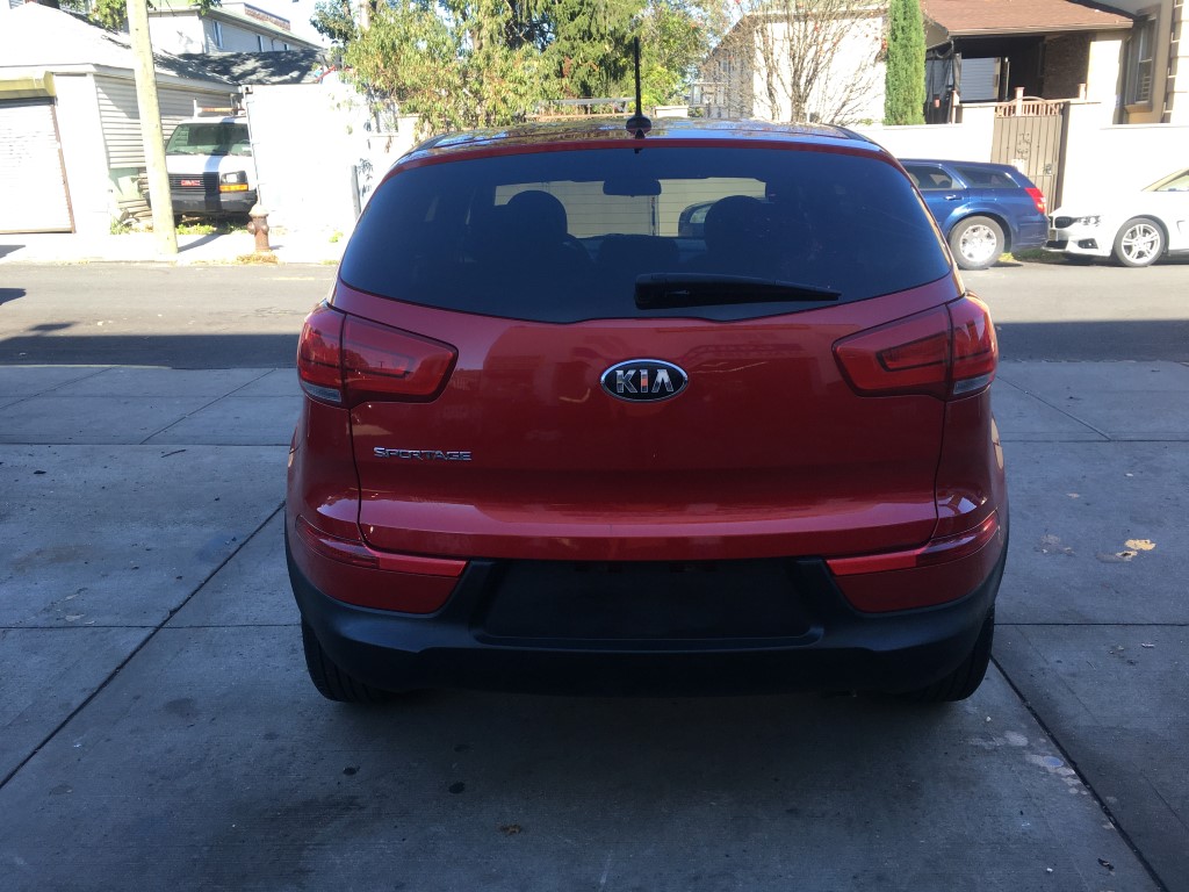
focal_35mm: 29
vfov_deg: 48.2
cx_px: 594
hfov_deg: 61.7
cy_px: 446
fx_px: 996
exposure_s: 1/311
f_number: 2.2
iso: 25
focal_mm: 4.15
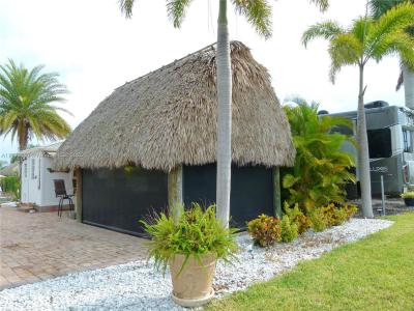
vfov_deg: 54.9
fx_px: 299
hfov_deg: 69.4
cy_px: 156
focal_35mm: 25
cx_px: 207
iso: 100
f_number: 4
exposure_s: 1/400
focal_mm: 4.5
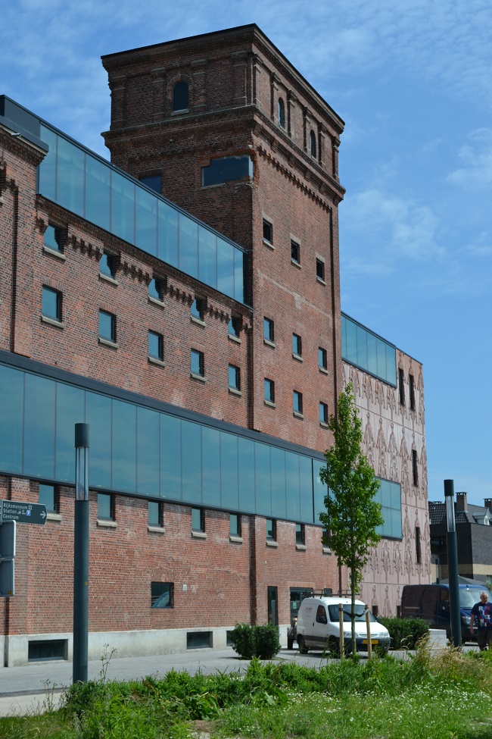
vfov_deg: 33.4
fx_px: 1230
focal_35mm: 60
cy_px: 370
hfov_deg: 22.6
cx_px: 246
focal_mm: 40
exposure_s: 1/250
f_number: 8
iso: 100
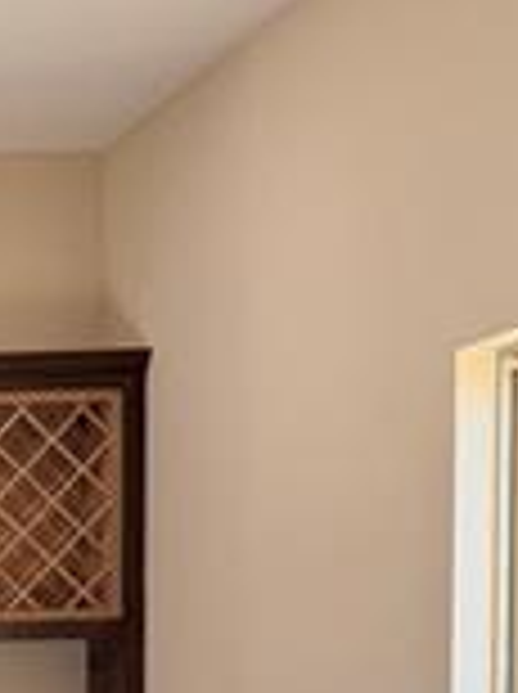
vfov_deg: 15.3
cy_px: 999
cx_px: -604
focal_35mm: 120
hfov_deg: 10.9
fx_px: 2401
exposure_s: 1/195
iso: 125
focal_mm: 6.76
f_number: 1.78
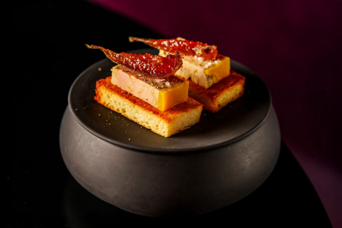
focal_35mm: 90
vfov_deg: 15.2
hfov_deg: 22.6
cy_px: 114
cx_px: 171
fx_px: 855
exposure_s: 1/200
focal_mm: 90
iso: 400
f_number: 5.6
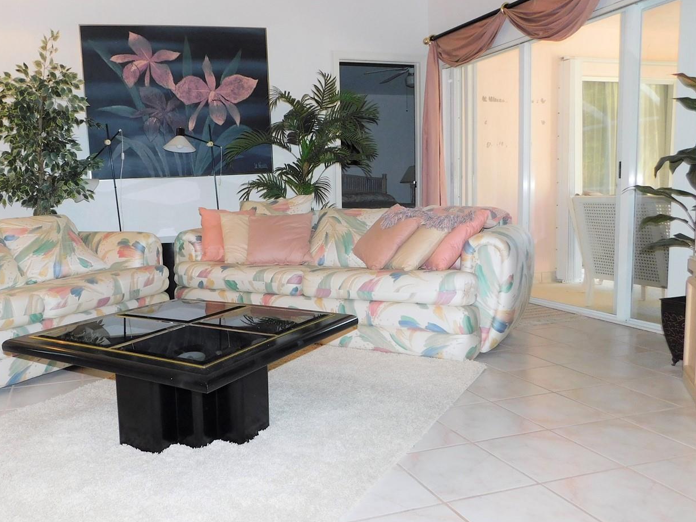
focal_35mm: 30
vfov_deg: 46.8
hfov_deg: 59.1
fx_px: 603
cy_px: 257
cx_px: 256
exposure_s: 1/30
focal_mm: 4
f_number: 3
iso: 200
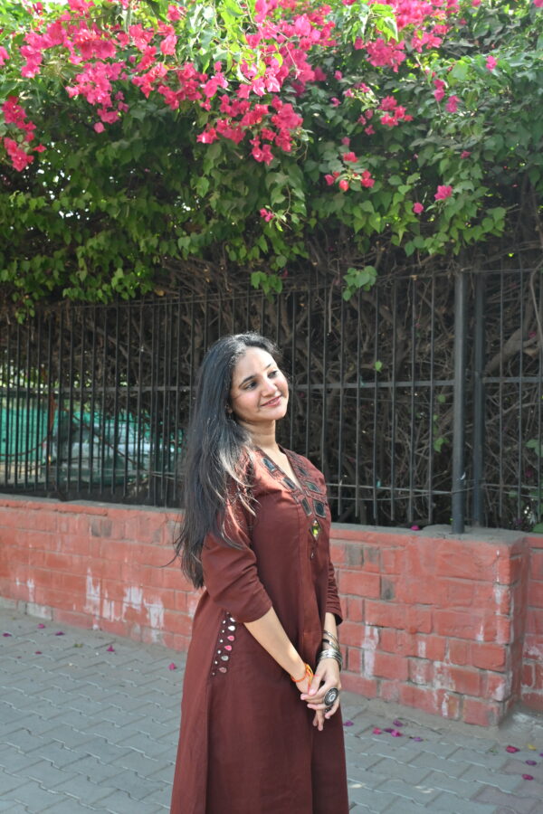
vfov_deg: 55.1
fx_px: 781
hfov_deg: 38.4
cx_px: 272
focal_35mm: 34
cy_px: 407
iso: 280
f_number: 4.2
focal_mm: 23
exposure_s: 1/250
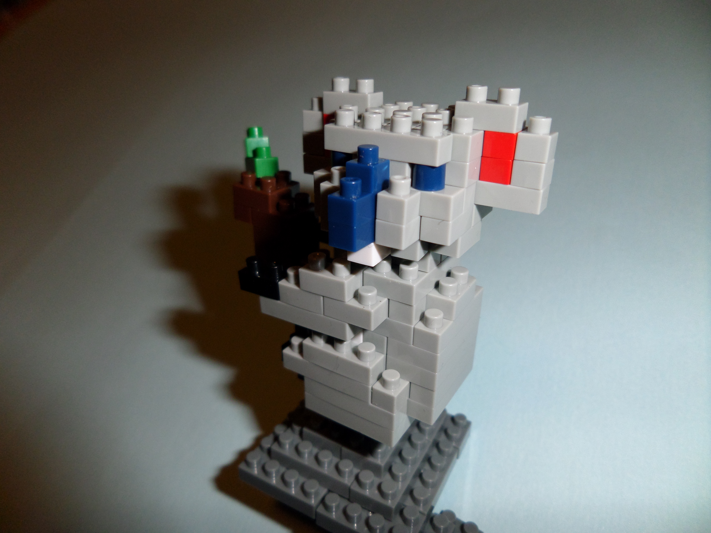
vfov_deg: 56.8
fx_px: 493
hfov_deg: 71.6
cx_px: 356
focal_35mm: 24
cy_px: 266
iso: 100
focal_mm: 4.3
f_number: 8.8
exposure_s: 1/20
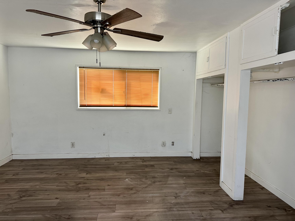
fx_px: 205
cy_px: 110
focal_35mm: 24
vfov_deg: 56.8
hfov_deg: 71.6
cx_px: 148
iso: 200
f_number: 1.78
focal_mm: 6.86
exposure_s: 1/60
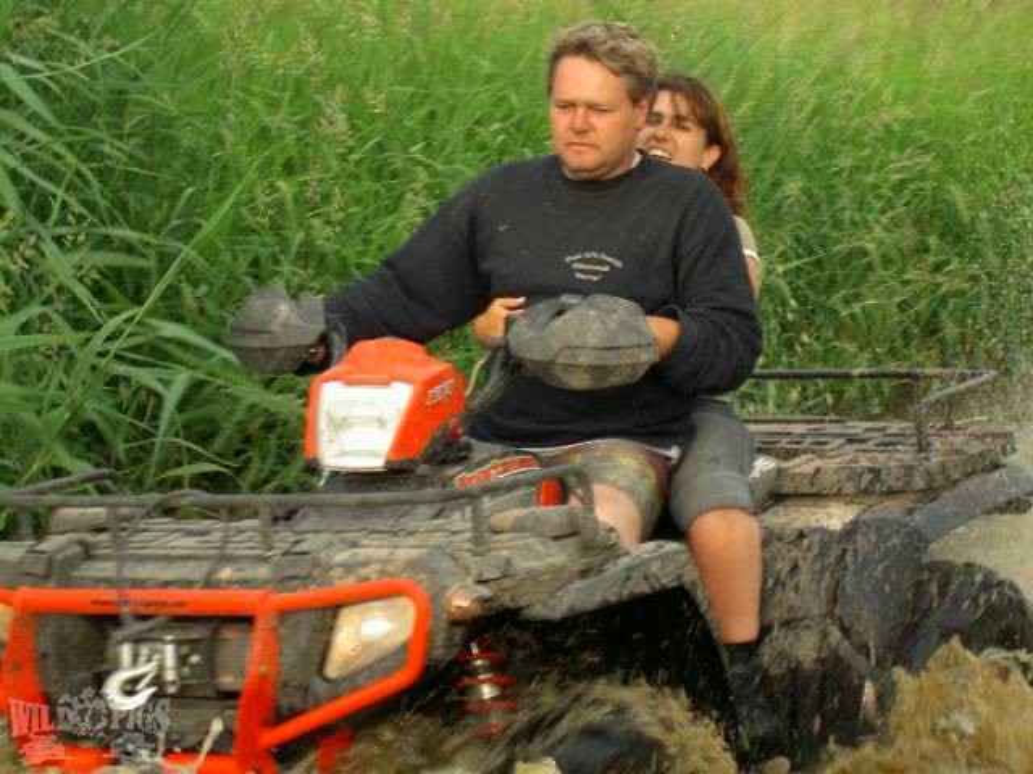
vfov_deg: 12.7
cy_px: 387
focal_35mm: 117
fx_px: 3491
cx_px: 516
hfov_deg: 16.8
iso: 200
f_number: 4.9
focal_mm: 24
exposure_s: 1/100
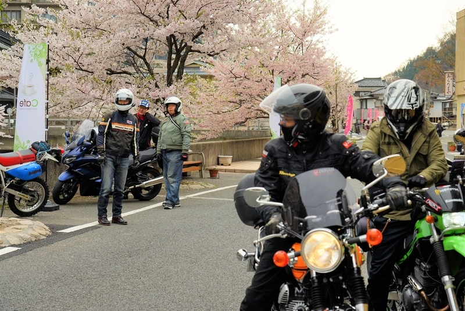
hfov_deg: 30.1
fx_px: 866
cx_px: 232
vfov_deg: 20.3
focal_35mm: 67
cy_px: 156
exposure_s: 1/200
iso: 100
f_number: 6.3
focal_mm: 67
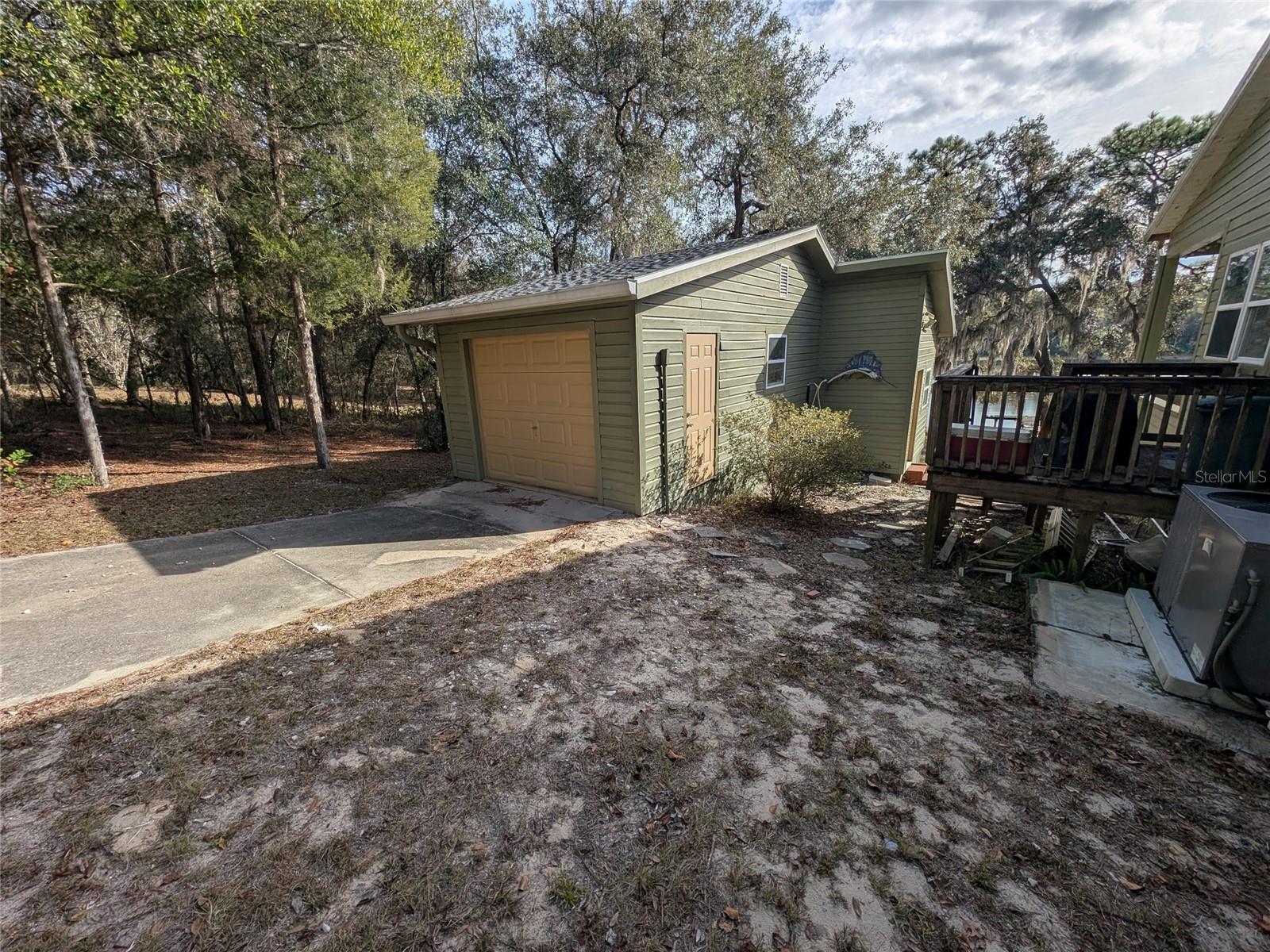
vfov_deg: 94.5
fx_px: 440
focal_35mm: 12
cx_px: 635
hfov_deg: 110.5
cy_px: 476
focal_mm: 2.23
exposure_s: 1/2625
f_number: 1.95
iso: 36
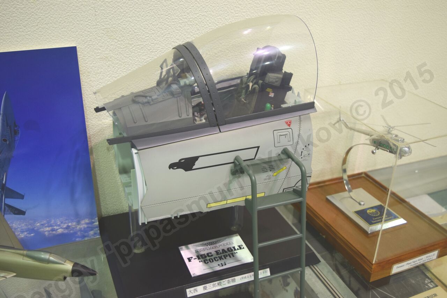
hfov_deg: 51.3
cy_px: 149
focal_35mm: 38
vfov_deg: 35.5
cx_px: 224
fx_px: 466
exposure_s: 1/60
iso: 560
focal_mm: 25
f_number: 4
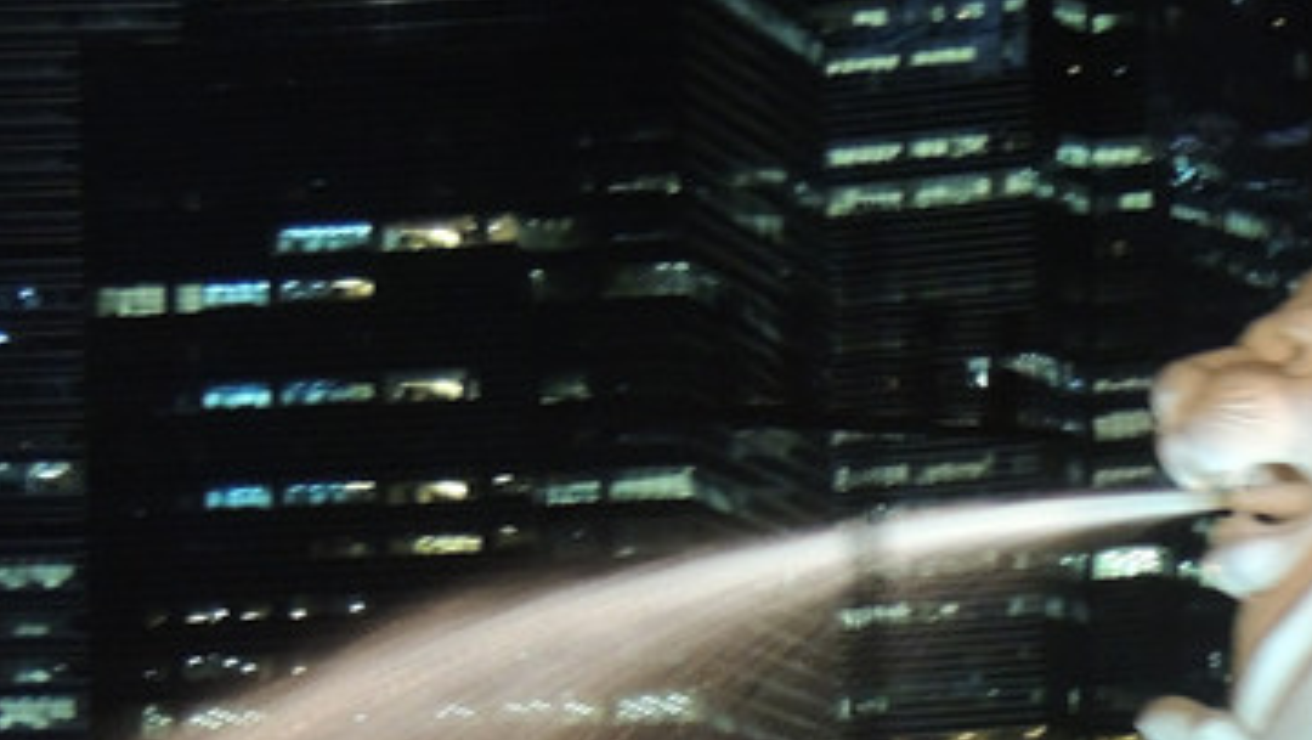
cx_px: 1338
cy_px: 1002
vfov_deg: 4.8
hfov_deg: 8.4
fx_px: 8842
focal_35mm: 254
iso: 800
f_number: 4.2
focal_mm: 18.7
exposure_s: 1/10
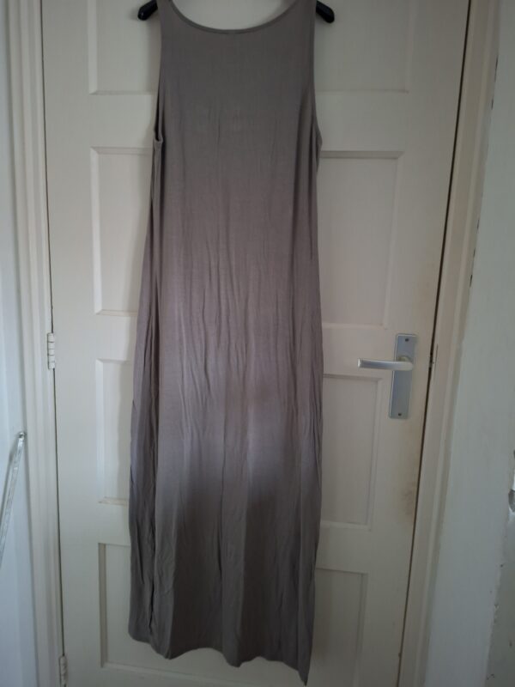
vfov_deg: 73.9
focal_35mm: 23
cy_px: 344
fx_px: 456
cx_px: 258
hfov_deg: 58.9
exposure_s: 1/25
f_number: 1.8
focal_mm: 5.54
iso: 800
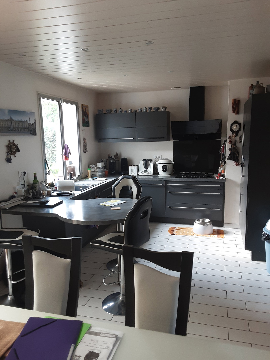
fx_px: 291
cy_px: 180
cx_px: 135
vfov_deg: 63.4
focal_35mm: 28
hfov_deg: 49.7
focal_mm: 2.9
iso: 125
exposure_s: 1/50
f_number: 1.9
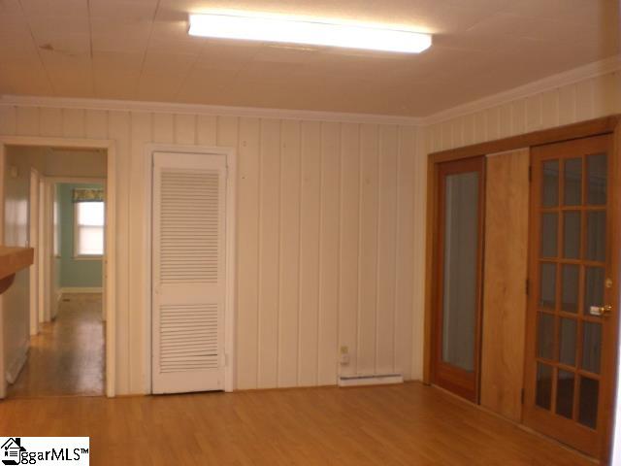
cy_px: 233
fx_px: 682
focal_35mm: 38
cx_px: 310
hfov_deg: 49.0
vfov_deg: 37.7
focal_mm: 6.3
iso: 200
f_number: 3.1
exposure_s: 1/80
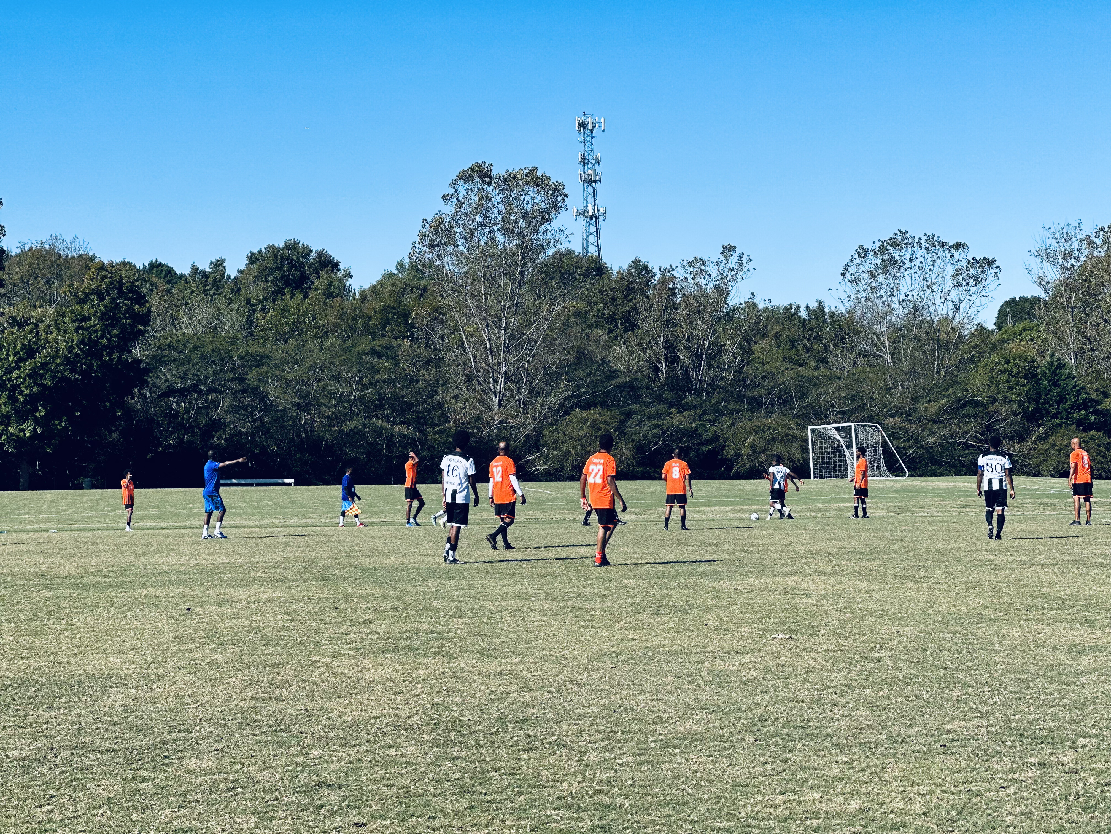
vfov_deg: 19.1
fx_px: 2471
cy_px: 417
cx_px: 556
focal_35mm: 77
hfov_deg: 25.3
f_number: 2.8
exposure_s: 1/747
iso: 32
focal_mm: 9
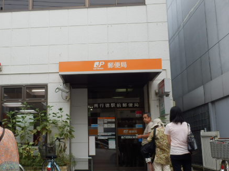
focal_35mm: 35
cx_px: 80
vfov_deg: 40.2
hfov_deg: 51.8
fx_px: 231
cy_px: 115
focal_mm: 4.2
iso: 80
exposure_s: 1/320
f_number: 3
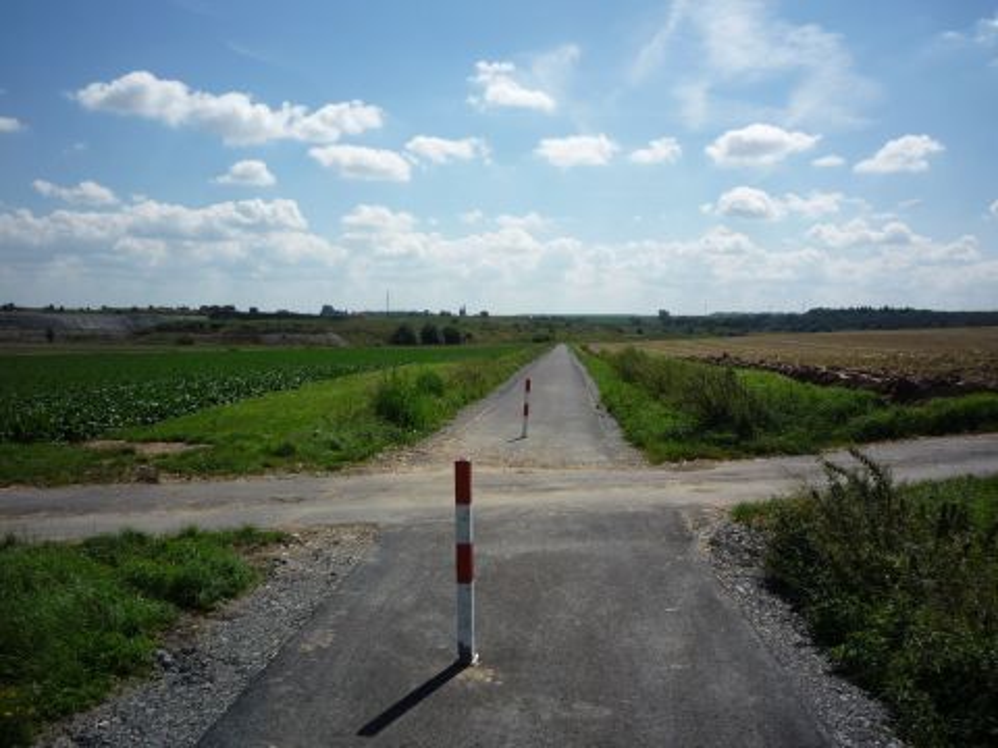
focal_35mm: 32
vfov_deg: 44.2
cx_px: 499
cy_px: 374
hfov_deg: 56.8
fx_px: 923
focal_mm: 5.2
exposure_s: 1/640
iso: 100
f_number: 5.6
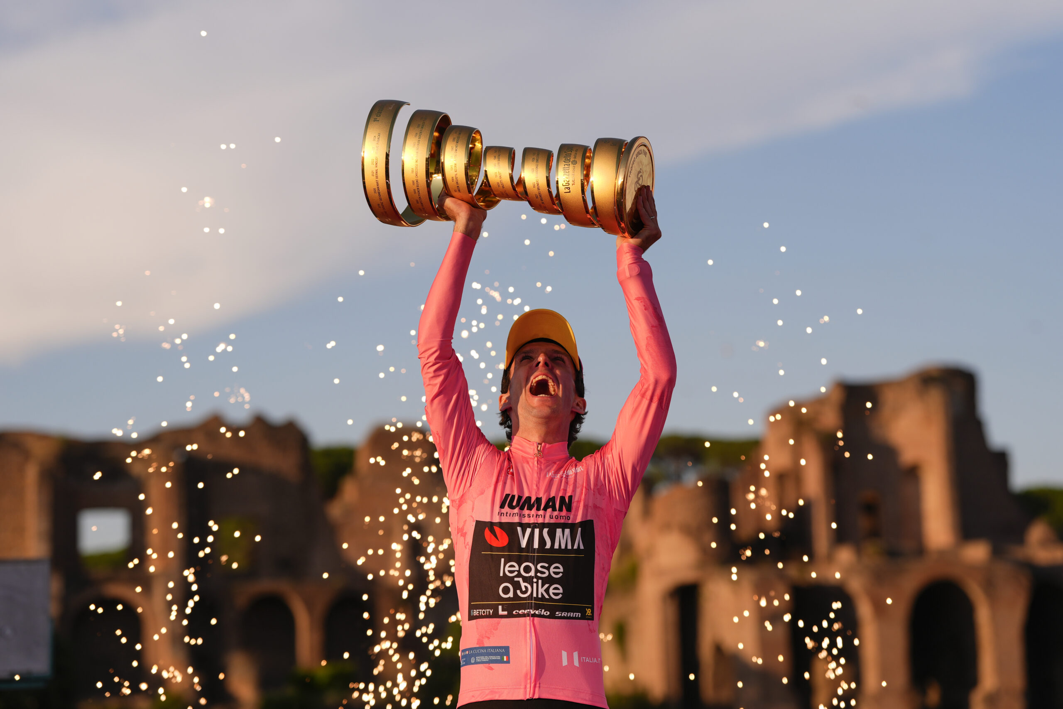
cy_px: 354
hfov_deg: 18.9
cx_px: 532
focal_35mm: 108
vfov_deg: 12.7
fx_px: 3189
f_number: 3.5
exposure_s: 1/2000
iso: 160
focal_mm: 108
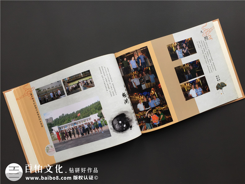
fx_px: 205
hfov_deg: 61.7
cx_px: 122
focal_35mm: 29
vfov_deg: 48.2
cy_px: 92
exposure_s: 1/100
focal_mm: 4.15
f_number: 2.2
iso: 40
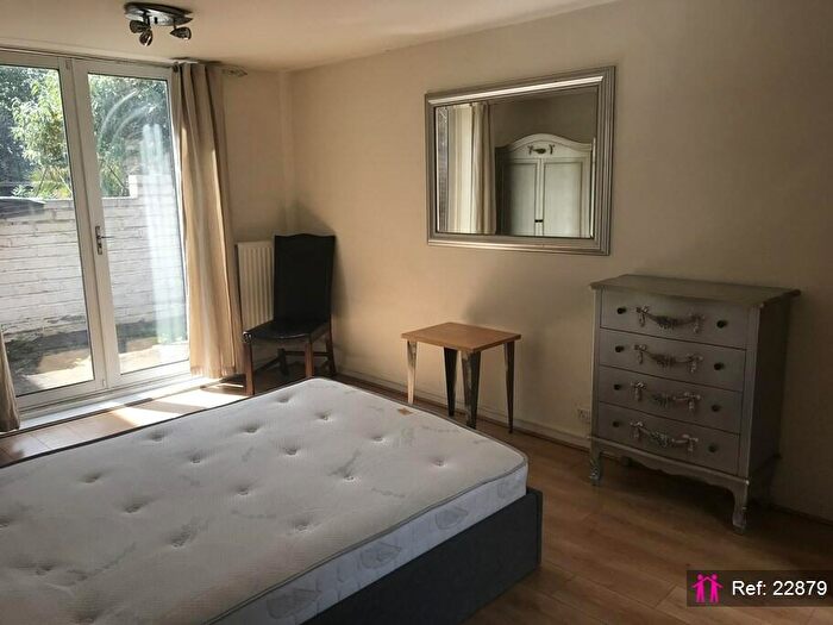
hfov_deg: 63.4
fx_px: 674
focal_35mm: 28
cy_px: 312
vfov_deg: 49.7
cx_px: 416
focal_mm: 3.99
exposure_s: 1/317
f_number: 1.8
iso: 20
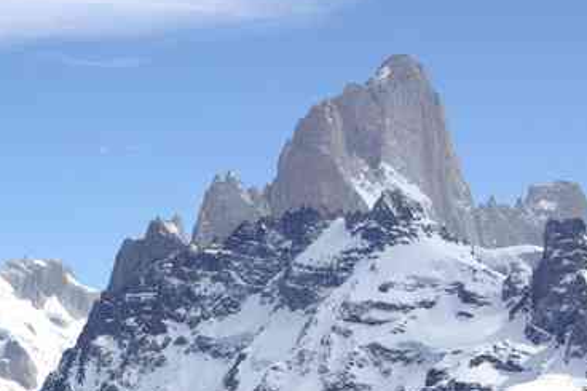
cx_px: 19
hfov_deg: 17.2
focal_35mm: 117
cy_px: 432
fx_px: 1907
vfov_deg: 11.5
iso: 100
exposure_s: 1/350
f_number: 8
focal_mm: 29.4
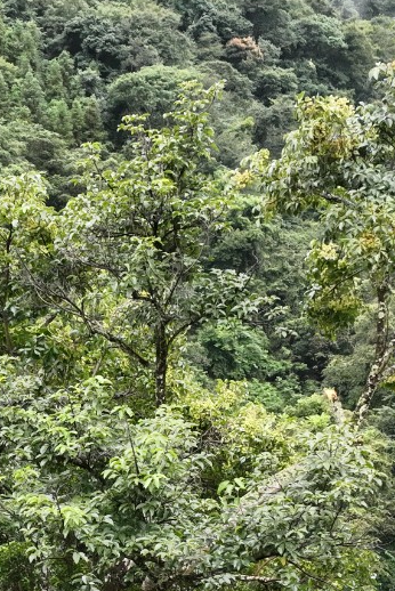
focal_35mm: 77
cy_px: 586
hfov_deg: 17.3
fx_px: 1266
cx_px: -10
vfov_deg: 25.1
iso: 670
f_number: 2.8
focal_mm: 12.29
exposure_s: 1/250
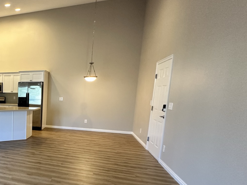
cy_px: 121
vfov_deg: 49.0
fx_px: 200
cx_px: 5
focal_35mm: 28
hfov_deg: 51.9
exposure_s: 1/60
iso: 200
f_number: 2.2
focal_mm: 2.22
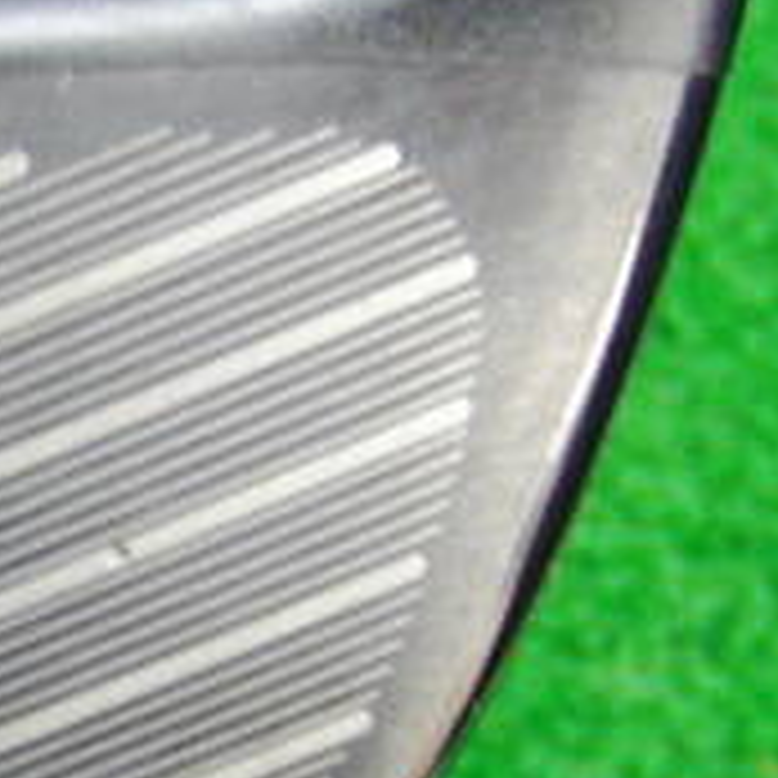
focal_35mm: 121
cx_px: -612
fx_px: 3077
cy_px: 657
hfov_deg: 13.1
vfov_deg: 14.3
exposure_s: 1/15
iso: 400
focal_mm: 6.42
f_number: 3.6
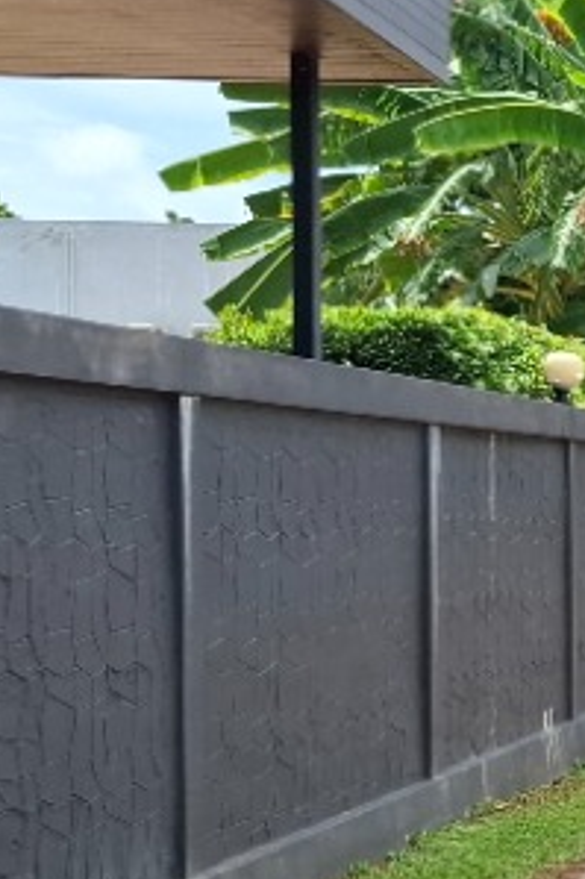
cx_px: 1123
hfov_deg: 14.5
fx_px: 1952
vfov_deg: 25.2
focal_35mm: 80
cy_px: 588
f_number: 1.8
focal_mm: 5.54
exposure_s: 1/1264
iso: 50
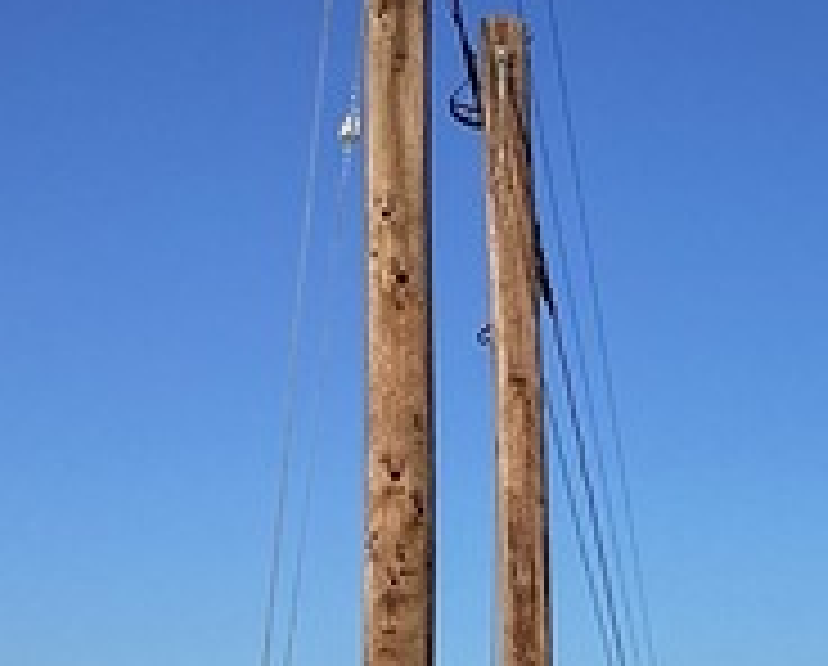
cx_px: 756
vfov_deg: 13.7
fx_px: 2579
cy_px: 1040
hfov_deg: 17.9
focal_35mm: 105
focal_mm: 3.3
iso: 25
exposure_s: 1/1852
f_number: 2.4
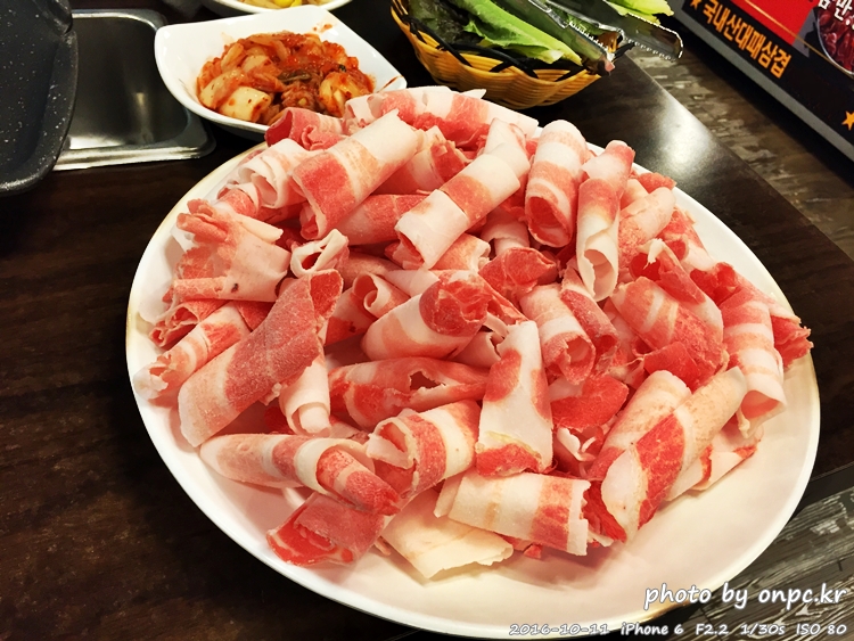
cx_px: 427
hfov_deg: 61.6
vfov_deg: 48.3
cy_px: 320
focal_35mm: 29
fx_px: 716
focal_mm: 4.15
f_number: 2.2
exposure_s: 1/30
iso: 80
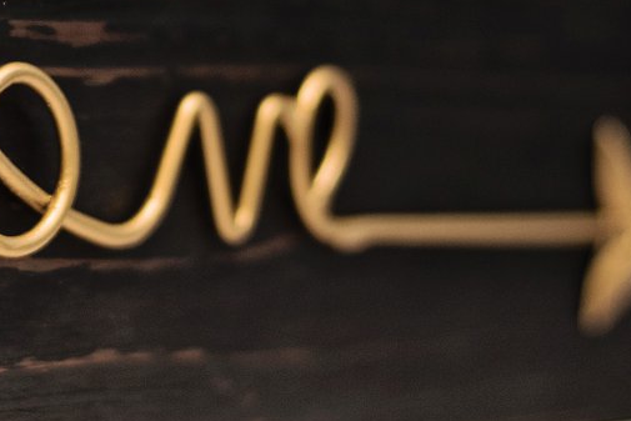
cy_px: 42
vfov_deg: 6.9
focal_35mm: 198
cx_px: -10
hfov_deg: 10.3
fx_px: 3471
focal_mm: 50
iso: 320
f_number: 1.8
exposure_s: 1/500
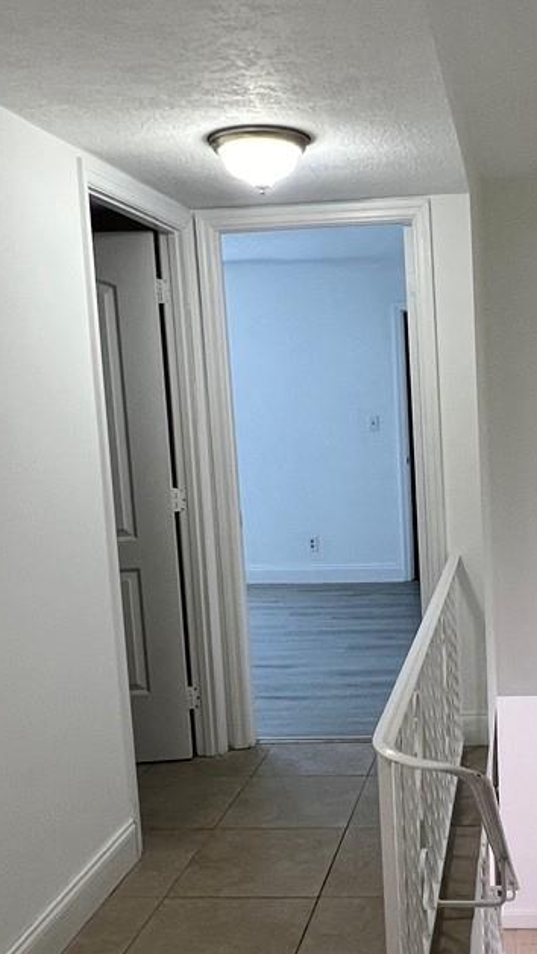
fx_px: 911
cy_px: 522
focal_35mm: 36
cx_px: 444
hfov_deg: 31.8
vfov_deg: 55.2
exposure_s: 1/120
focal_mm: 1.57
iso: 125
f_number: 1.8
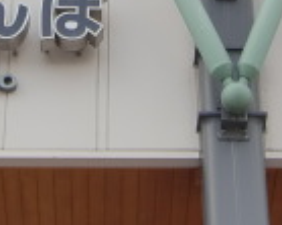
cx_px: 134
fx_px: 1460
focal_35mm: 175
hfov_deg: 11.0
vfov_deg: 8.7
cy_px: -30
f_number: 3
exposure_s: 1/250
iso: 64
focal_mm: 6.9
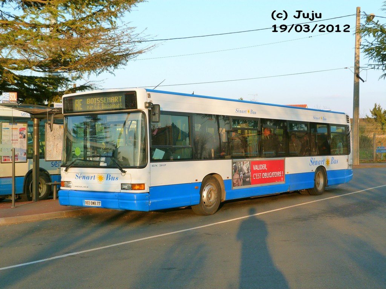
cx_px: 193
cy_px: 144
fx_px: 569
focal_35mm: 51
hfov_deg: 37.5
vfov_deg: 28.6
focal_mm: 9.2
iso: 125
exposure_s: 1/125
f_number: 4
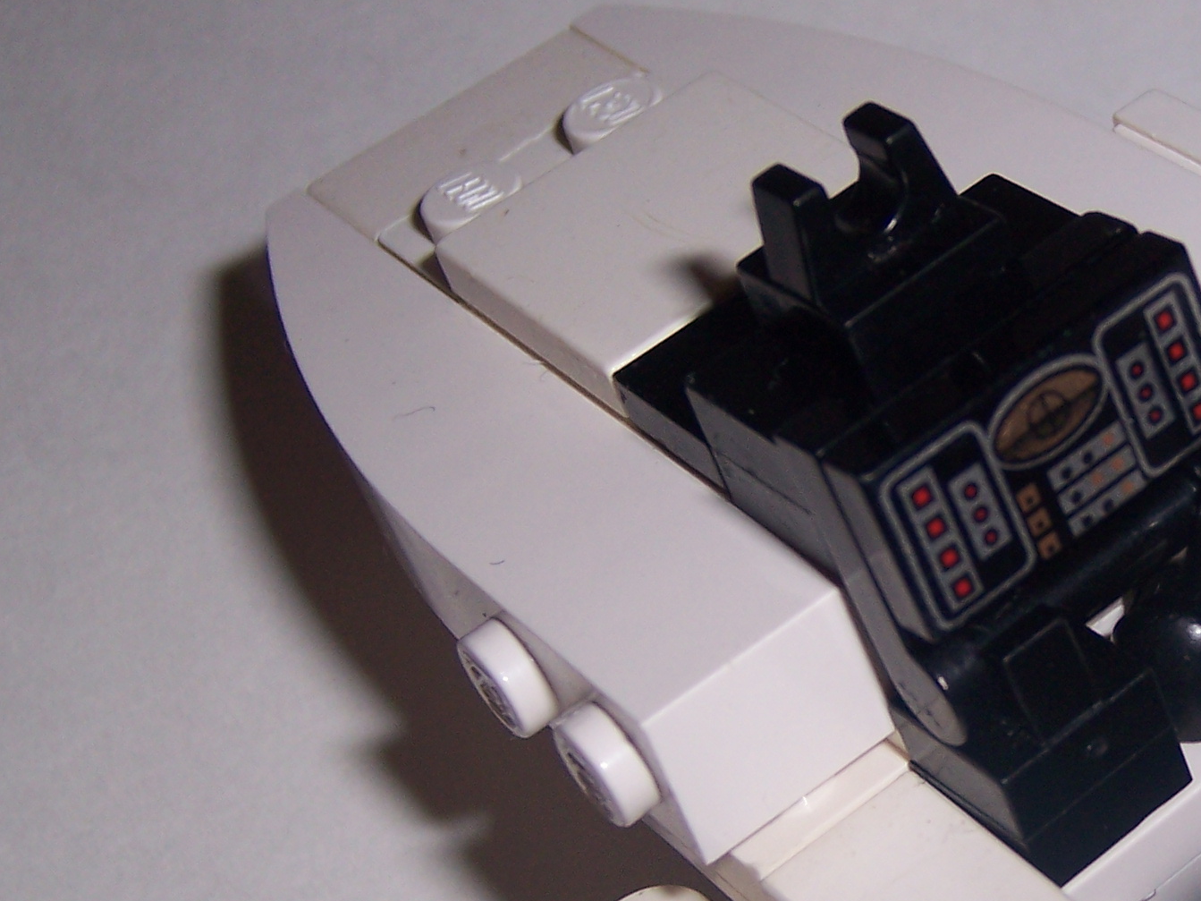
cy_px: 648
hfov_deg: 20.4
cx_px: 1109
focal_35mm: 94
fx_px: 3261
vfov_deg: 15.7
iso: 80
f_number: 3.4
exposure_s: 1/60
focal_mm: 8.2
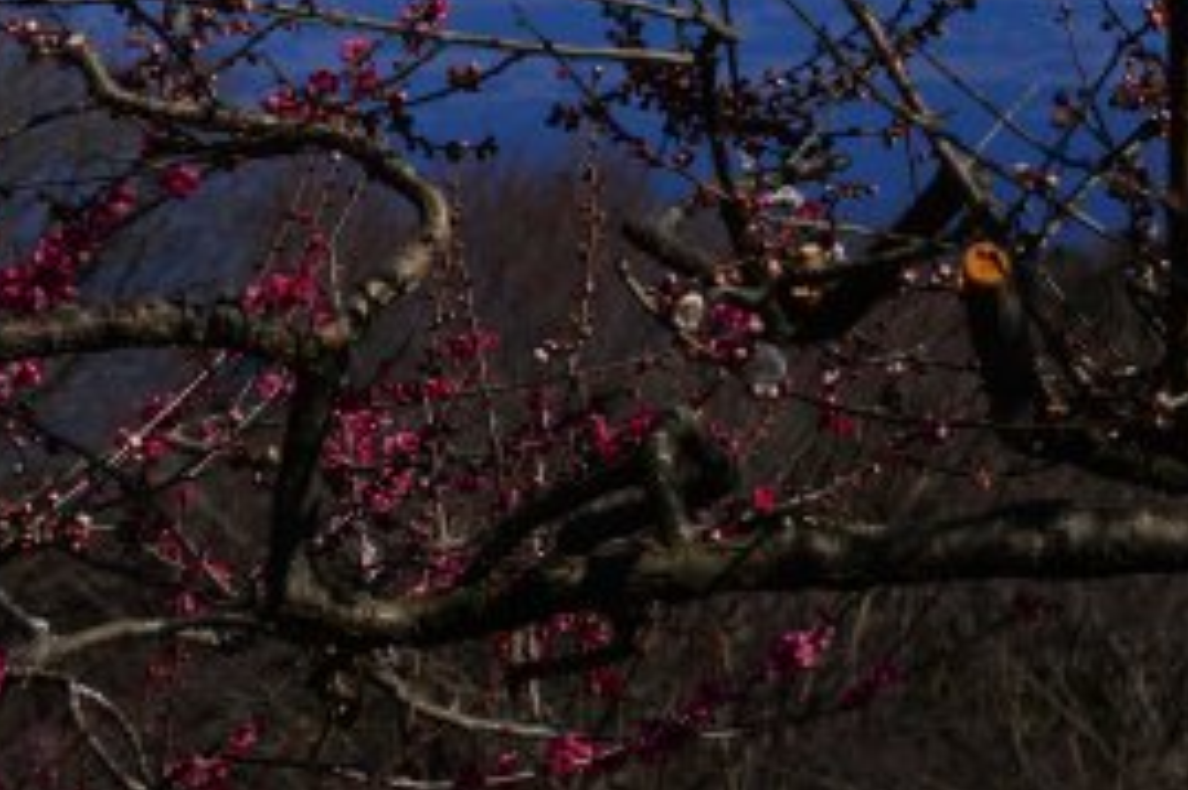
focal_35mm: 196
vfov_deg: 7.0
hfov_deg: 10.5
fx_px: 6464
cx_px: 296
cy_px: -93
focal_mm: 86
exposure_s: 1/400
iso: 400
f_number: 16
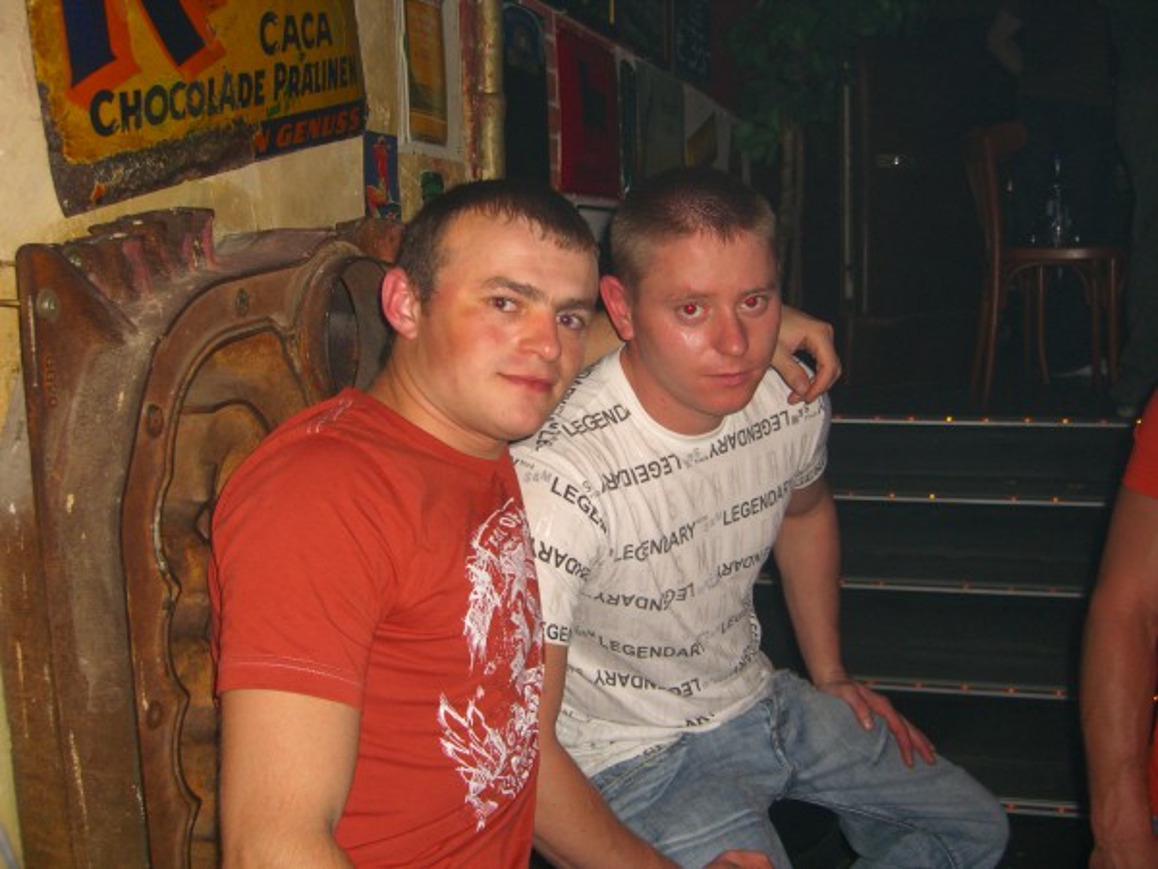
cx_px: 579
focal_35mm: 38
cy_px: 434
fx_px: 1271
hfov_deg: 49.0
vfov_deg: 37.7
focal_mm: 7.9
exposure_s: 1/60
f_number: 2.8
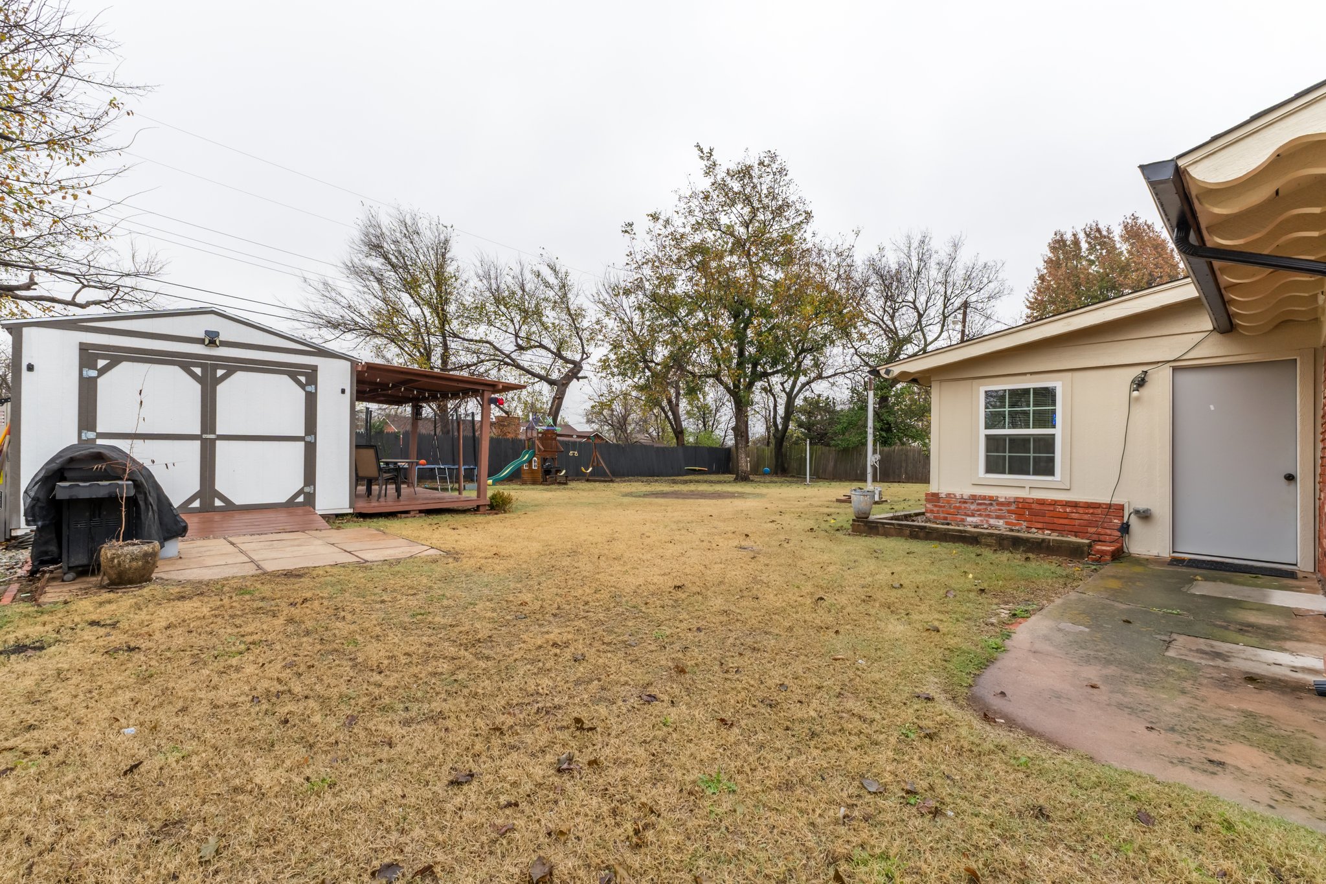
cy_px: 442
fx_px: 552
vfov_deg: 77.3
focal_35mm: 15
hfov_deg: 100.4
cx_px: 663
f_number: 8
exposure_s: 1/200
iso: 100
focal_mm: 10
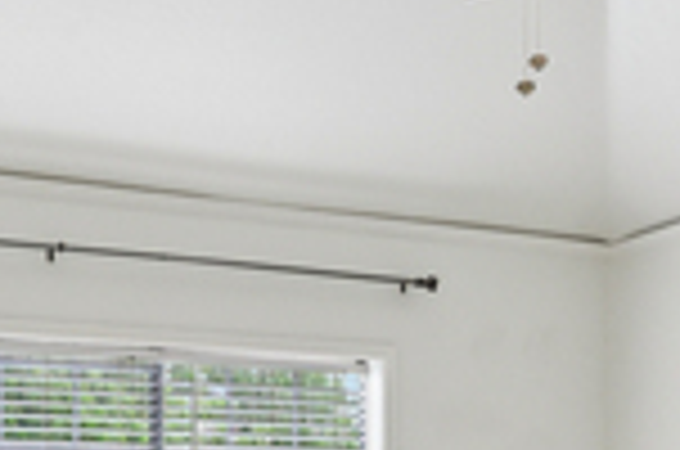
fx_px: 1282
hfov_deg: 29.1
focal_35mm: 68
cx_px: 144
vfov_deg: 18.7
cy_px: 565
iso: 400
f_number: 8
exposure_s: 1/25
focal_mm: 16
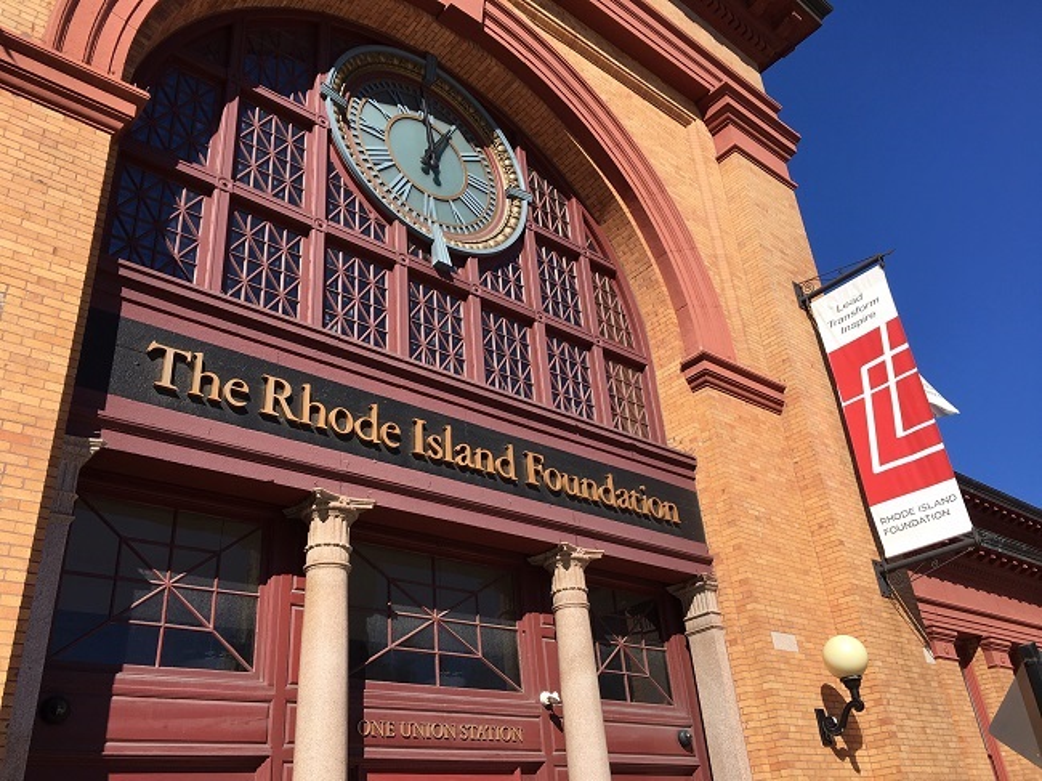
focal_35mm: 29
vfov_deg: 48.2
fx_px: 873
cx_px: 521
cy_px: 390
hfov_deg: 61.7
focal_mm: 4.15
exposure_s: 1/1479
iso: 25
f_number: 2.2
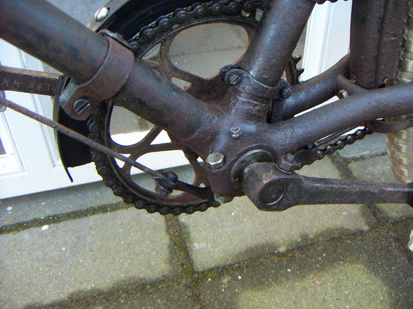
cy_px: 154
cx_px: 206
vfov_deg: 39.7
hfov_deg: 51.4
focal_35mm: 36
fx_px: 430
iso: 125
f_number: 2.8
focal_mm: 4.7
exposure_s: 1/50
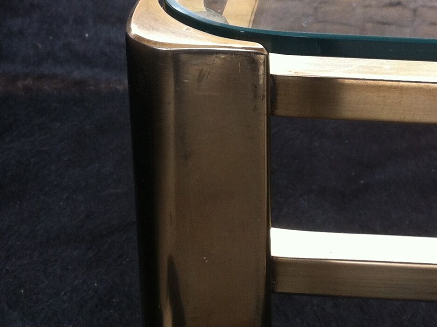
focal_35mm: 97
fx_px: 1223
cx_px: 366
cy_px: -17
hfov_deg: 20.0
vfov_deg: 14.9
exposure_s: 1/20
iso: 80
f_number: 2.8
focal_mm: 3.85
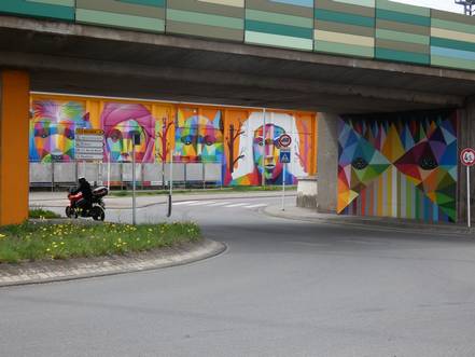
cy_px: 178
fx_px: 865
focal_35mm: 63
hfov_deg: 30.7
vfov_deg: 23.3
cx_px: 238
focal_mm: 11.3
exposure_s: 1/320
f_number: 4.2
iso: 80
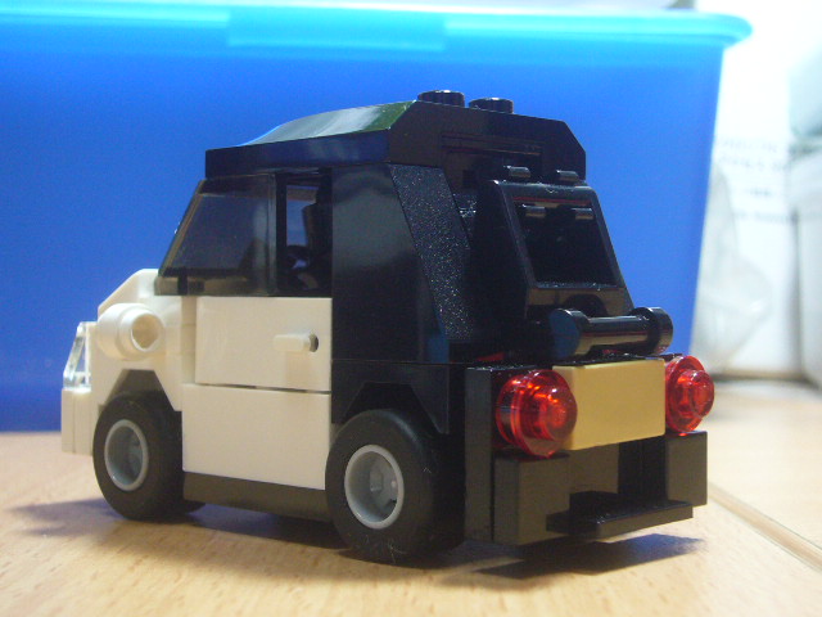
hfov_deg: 30.7
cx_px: 411
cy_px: 308
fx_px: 1496
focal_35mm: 63
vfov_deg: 23.3
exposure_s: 1/15
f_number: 3.5
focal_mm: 7.5
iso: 160
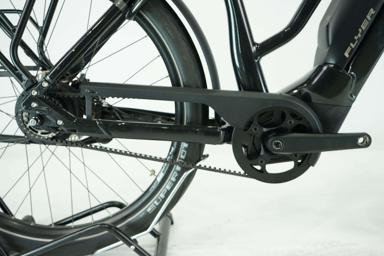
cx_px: 192
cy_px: 128
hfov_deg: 50.7
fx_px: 405
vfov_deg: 35.1
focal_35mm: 38
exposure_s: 1/200
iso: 2500
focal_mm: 38
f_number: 5.6
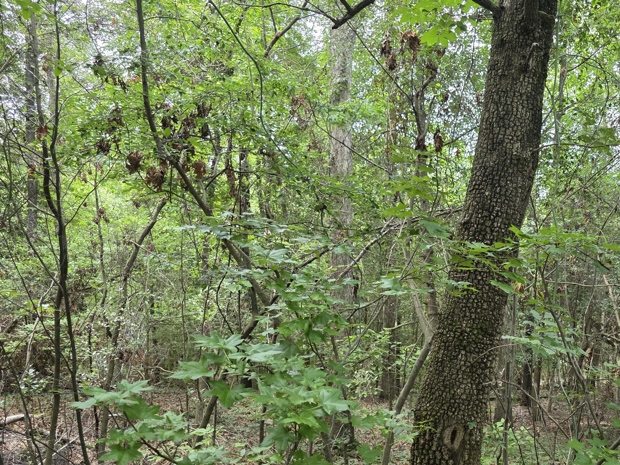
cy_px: 316
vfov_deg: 42.3
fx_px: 591
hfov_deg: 53.5
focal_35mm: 33
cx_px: 443
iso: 160
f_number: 1.7
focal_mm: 6.3
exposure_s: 1/180
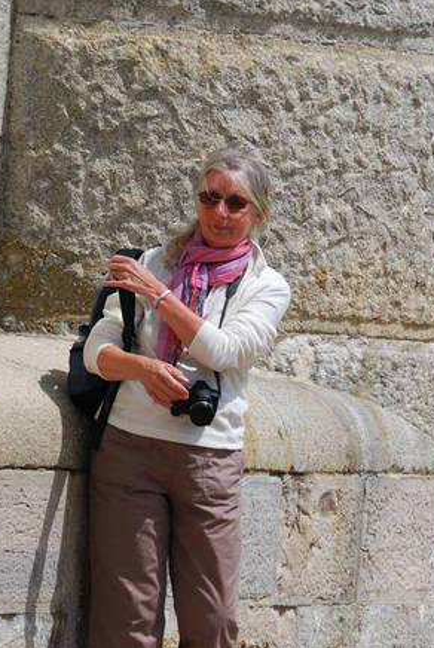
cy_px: 366
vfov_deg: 6.3
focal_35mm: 325
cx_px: 278
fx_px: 5854
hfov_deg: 4.2
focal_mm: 135
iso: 100
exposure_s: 1/800
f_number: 5.6
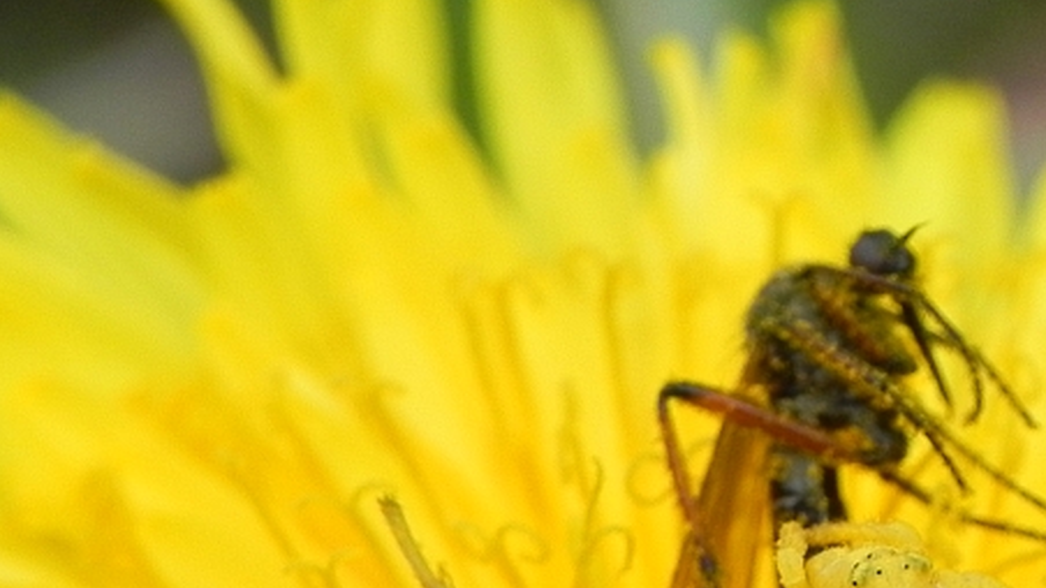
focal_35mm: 259
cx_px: 981
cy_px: 720
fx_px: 7182
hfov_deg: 8.3
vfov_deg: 4.7
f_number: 5
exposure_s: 1/562
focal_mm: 18.8
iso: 160
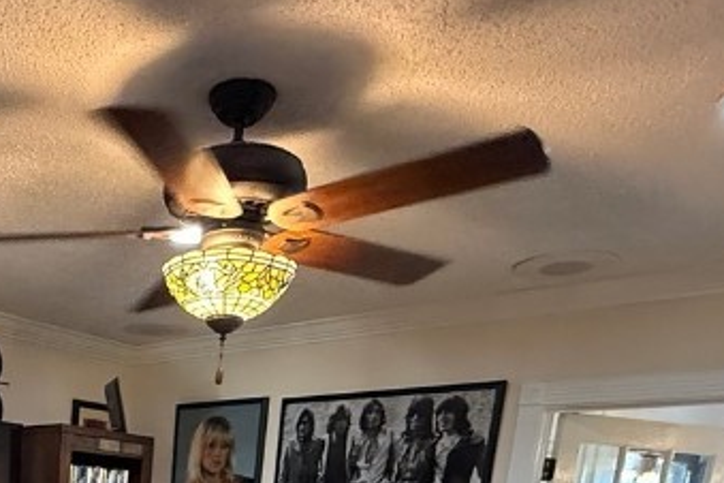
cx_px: 38
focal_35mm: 44
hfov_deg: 40.3
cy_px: 727
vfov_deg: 24.0
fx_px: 885
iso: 800
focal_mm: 2.22
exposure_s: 1/60
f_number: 2.2
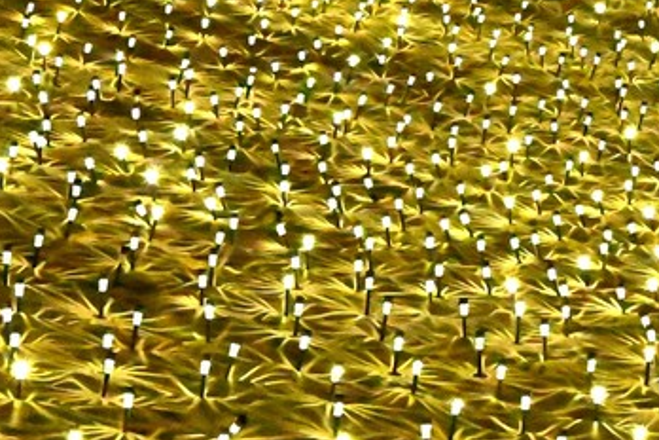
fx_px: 4466
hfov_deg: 8.0
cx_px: 1322
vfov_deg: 5.6
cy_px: 49
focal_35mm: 244
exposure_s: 1/50
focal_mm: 53
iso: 32000
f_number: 6.3
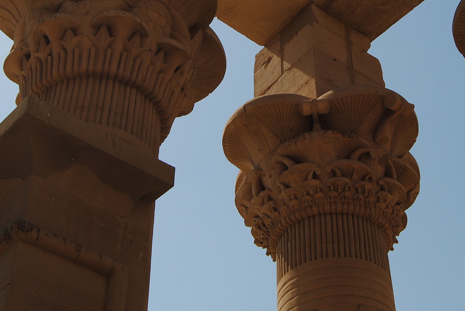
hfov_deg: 28.0
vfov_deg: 18.6
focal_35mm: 72
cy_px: 29
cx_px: 276
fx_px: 931
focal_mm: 22
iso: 100
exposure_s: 1/400
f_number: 10
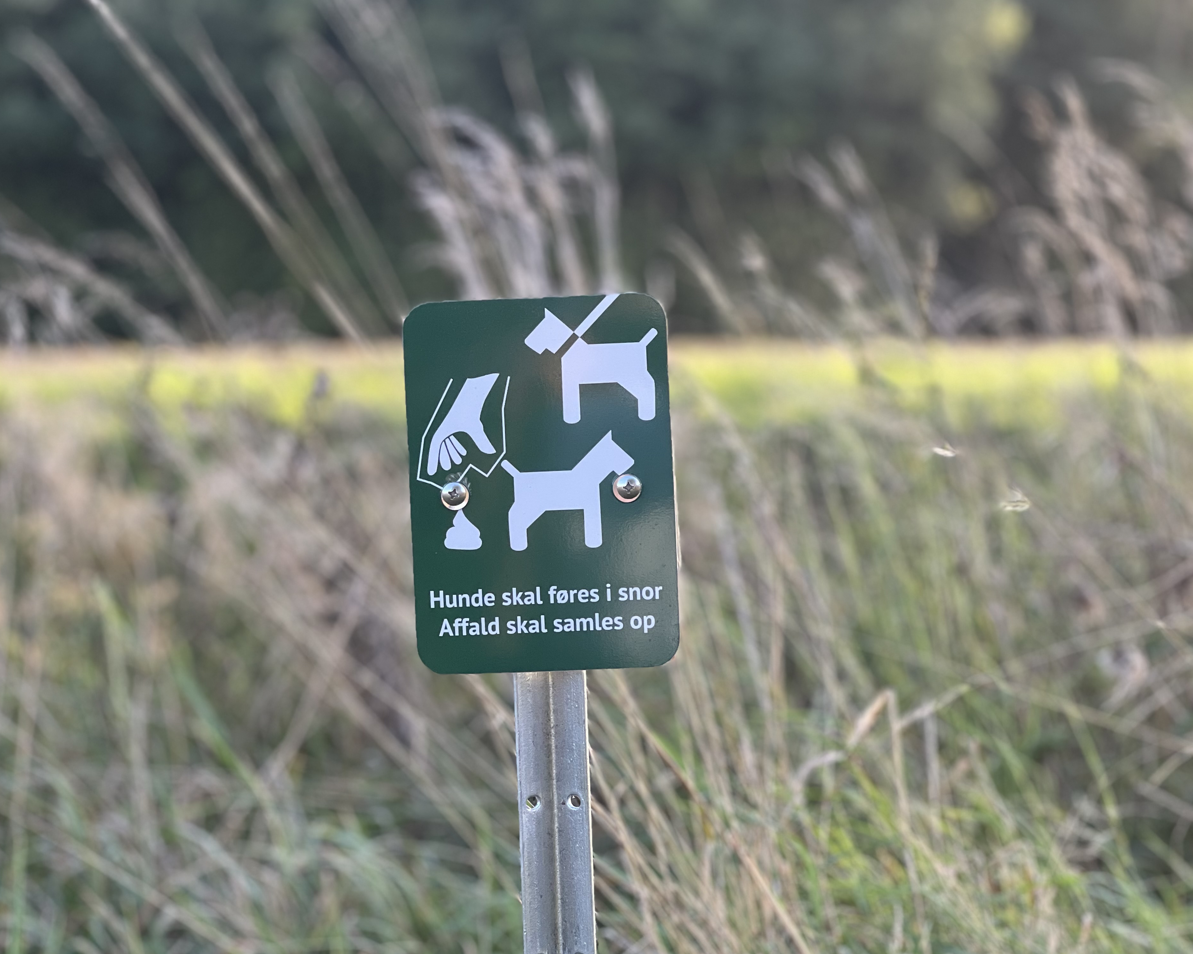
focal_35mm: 81
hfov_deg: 23.6
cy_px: 476
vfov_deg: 18.9
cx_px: 553
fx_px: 2860
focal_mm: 9
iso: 80
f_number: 2.8
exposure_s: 1/121
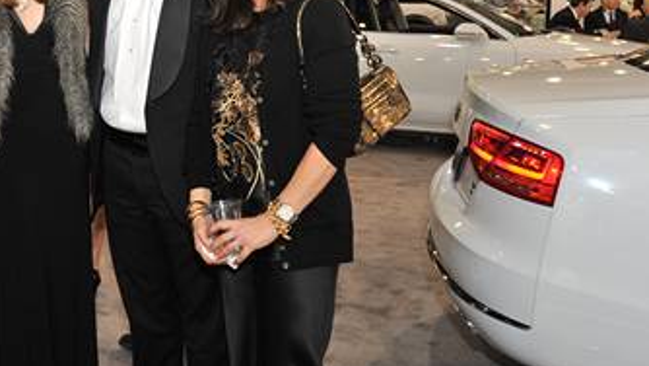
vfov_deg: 23.5
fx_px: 861
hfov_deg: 39.6
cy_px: 62
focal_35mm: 50
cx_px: 122
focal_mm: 29
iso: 1250
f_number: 5.6
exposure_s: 1/100
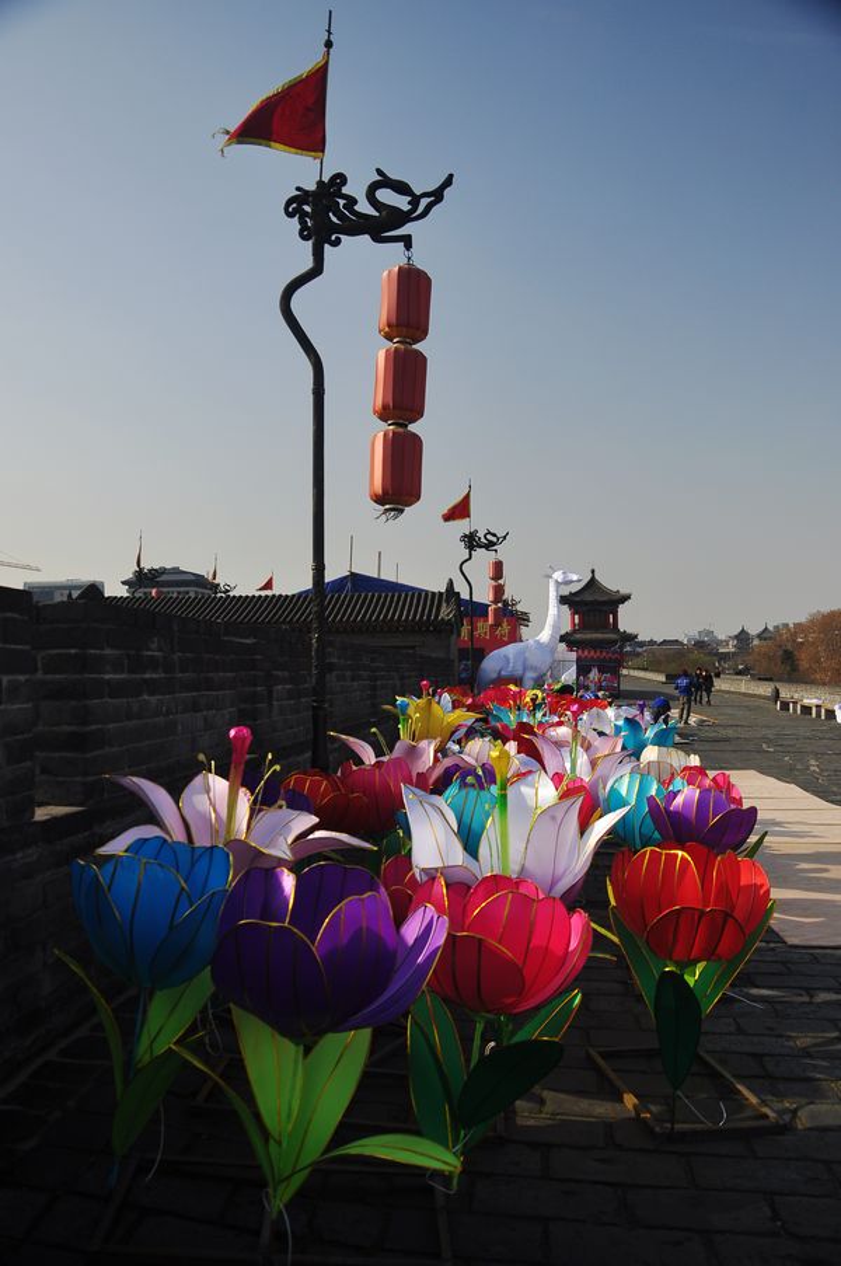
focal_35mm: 27
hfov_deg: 47.8
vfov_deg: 67.4
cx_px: 420
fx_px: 948
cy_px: 633
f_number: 5.6
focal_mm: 18
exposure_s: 1/500
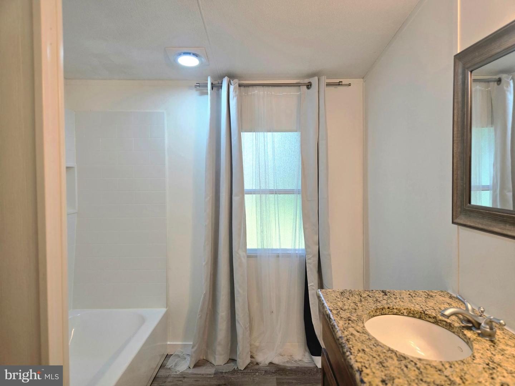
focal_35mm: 23
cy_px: 193
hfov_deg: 73.9
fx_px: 342
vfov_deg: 58.9
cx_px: 258
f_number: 1.8
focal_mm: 5.4
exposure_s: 1/120
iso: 64
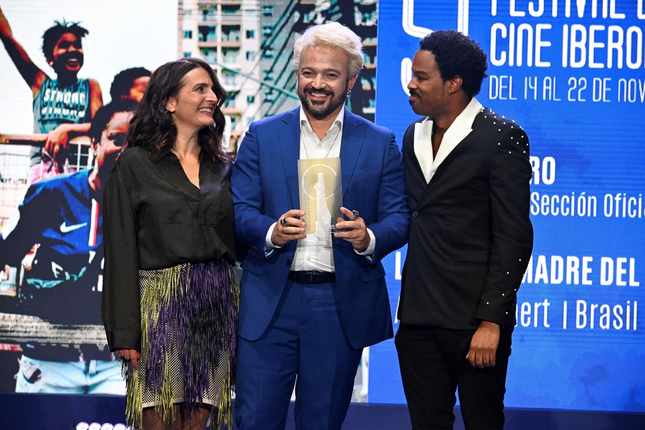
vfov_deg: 10.2
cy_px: 215
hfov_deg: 15.2
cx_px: 322
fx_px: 2418
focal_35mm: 135
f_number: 6.3
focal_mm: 90
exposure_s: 1/250
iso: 2500
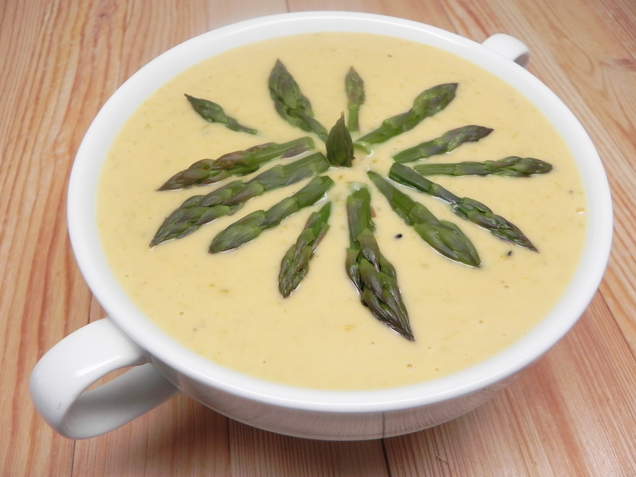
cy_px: 238
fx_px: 533
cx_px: 318
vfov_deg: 48.2
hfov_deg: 61.7
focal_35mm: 29
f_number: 3.2
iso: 160
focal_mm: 5.2
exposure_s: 1/85.1
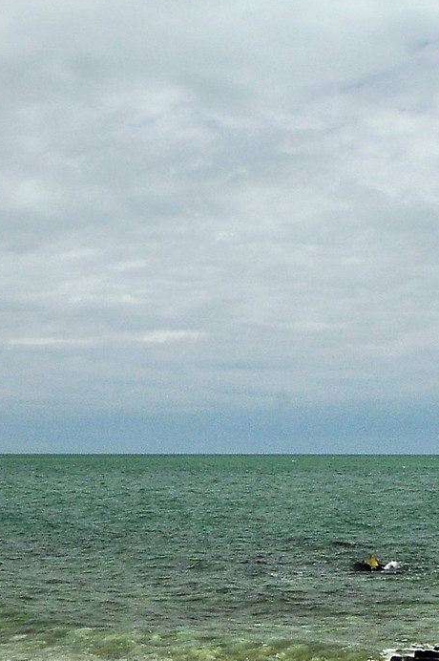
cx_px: 351
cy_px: -58
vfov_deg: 33.5
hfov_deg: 25.5
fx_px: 953
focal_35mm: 52
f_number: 18
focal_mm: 10
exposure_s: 1/125
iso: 200
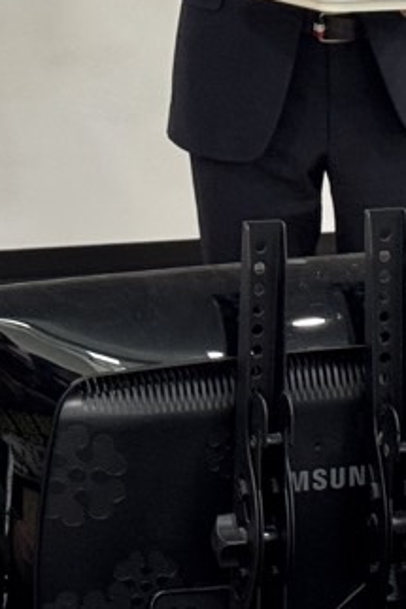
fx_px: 3353
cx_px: 53
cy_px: -279
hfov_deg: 6.9
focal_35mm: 198
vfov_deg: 10.1
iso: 160
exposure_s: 1/60
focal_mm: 6.76
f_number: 1.78
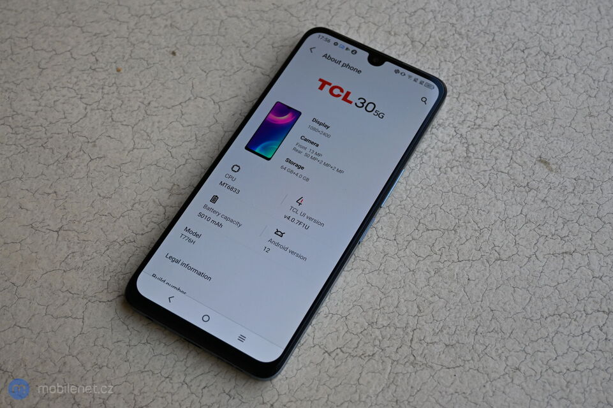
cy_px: 204
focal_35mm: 51
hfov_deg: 38.9
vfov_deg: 26.5
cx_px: 306
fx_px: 868
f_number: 5
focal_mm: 34
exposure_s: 1/250
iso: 320
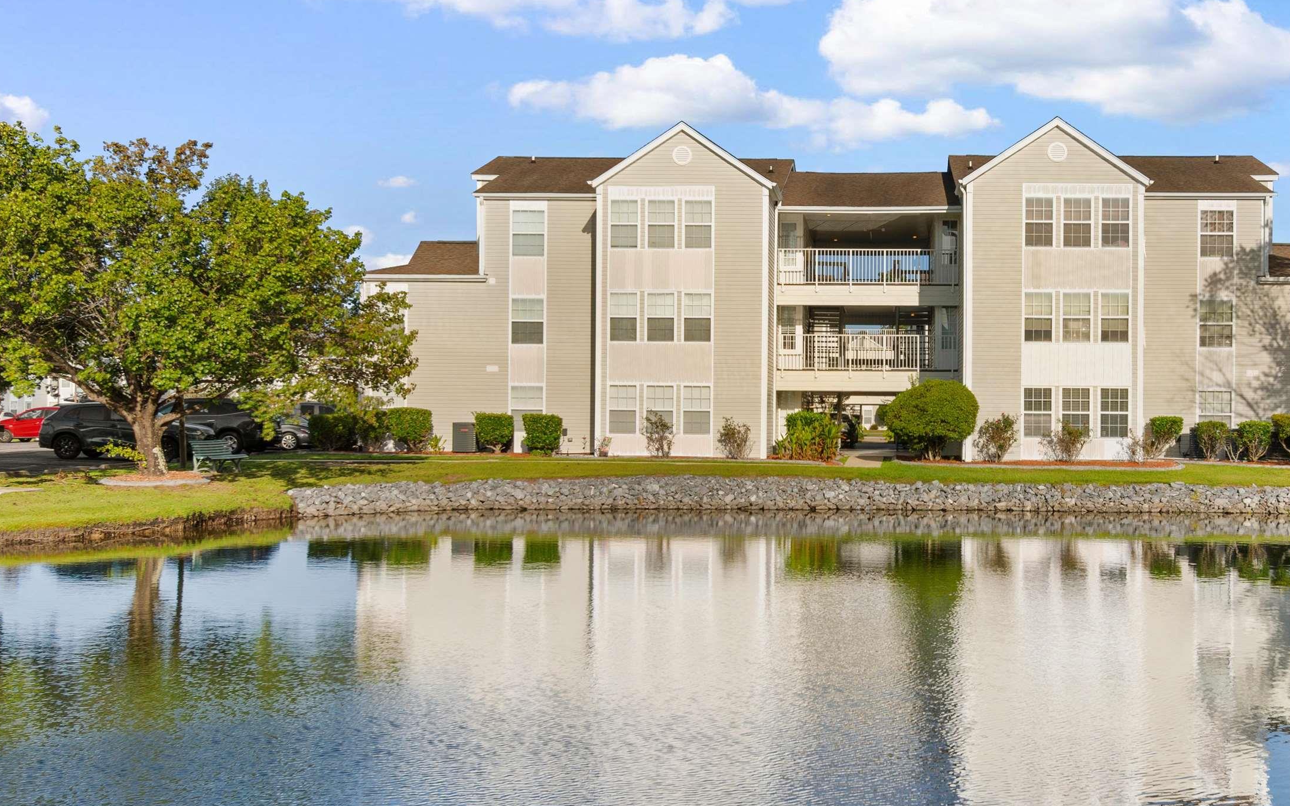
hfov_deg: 45.5
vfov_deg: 29.9
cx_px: 864
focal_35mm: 43
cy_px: 392
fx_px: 1512
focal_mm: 20
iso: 100
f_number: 10
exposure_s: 1/400
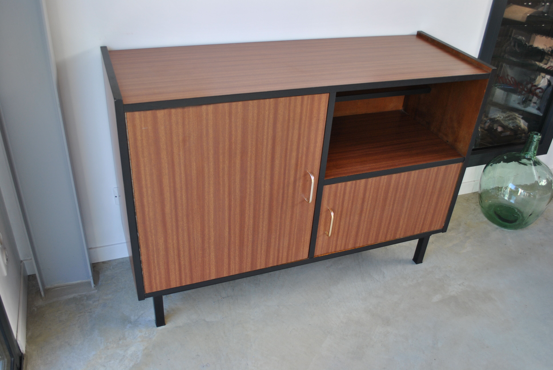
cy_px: 185
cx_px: 276
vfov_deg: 40.1
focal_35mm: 33
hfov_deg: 57.2
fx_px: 508
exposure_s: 1/60
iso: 200
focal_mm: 22
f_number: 3.8
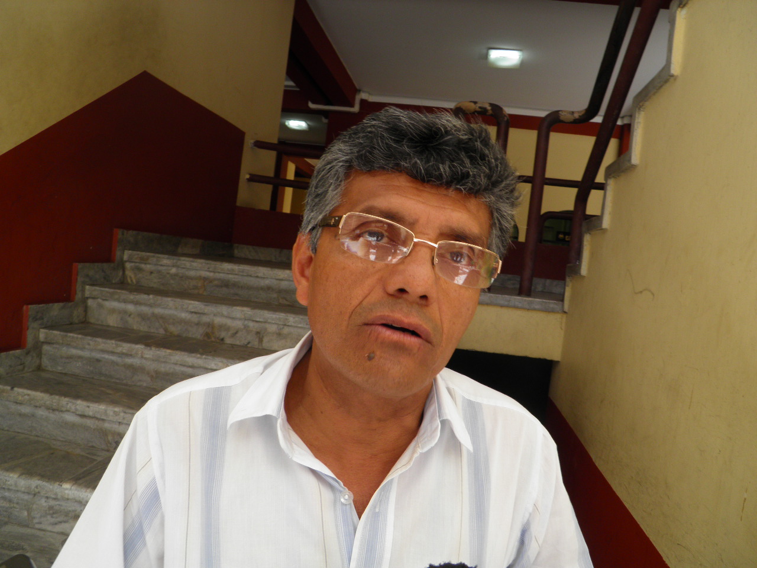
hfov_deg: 63.4
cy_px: 284
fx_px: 612
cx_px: 378
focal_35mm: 28
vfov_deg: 49.7
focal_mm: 4.9
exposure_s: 1/50
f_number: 3.6
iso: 50
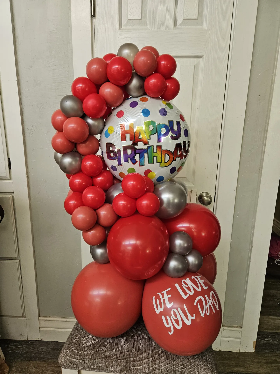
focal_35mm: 23
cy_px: 187
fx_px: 248
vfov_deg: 73.9
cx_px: 140
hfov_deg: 58.9
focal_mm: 5.4
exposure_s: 1/207
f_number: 1.8
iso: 200
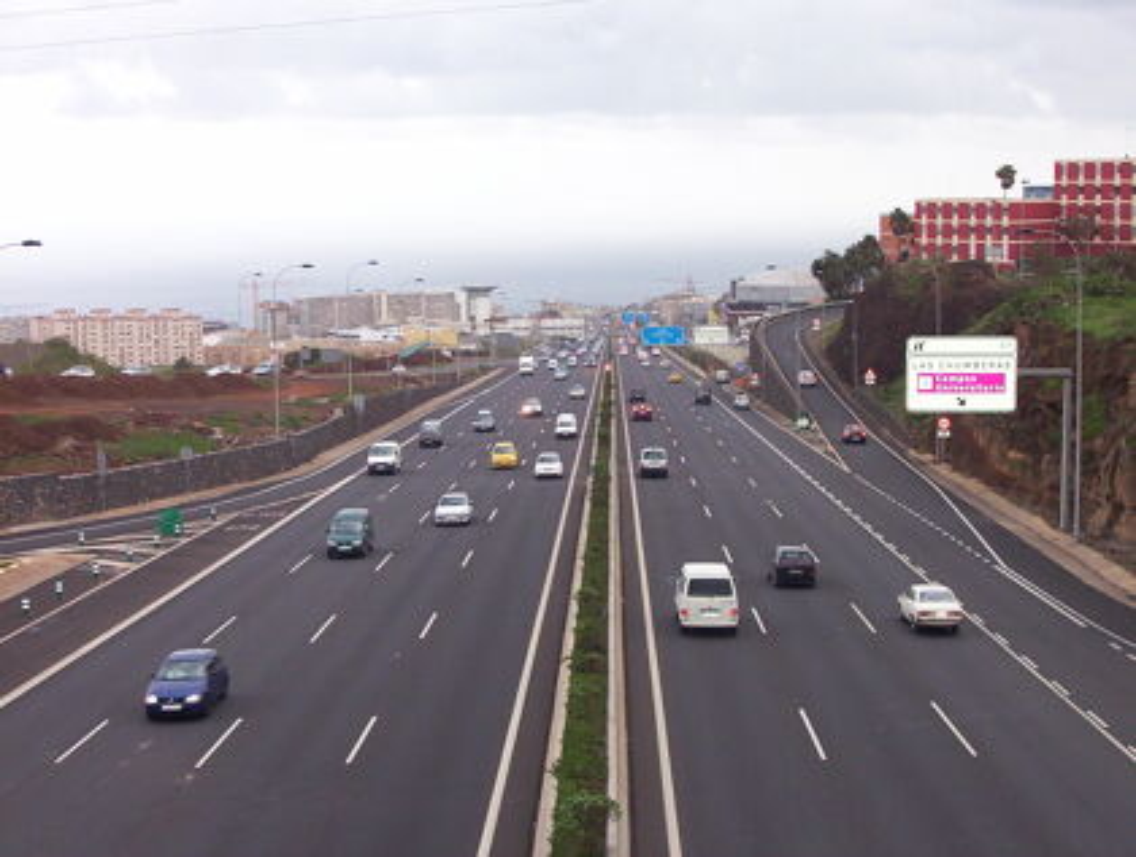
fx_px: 2171
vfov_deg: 22.3
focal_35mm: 66
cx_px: 568
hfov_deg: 29.3
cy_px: 428
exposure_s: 1/108
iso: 140
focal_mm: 8.74
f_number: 3.26
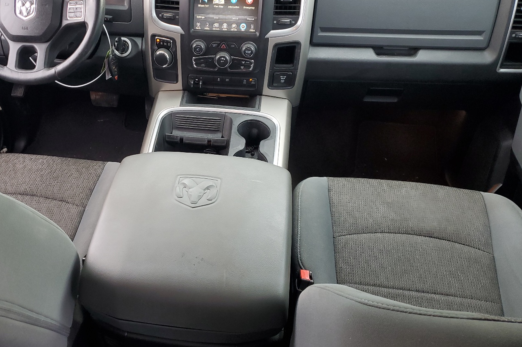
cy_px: 163
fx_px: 493
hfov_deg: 55.3
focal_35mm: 34
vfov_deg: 38.8
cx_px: 201
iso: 67
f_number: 1.5
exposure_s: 1/60.2
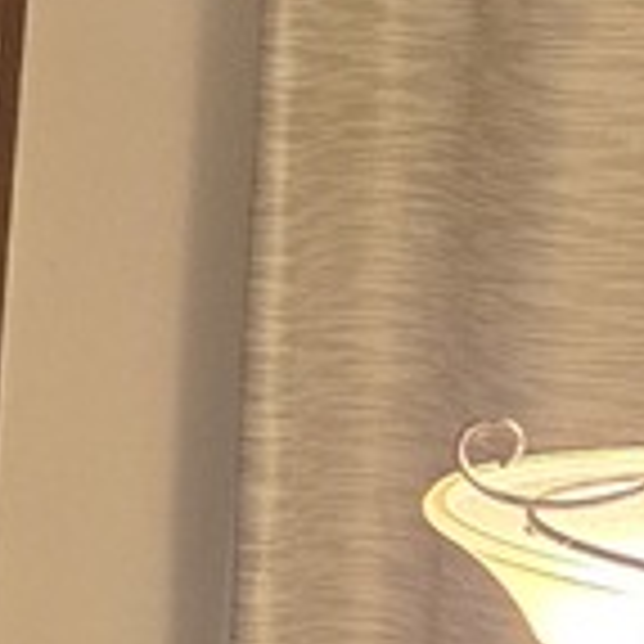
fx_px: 4315
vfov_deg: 8.5
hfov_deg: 6.7
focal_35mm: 205
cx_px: -1968
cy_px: 207
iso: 250
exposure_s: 1/120
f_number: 1.8
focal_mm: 5.4
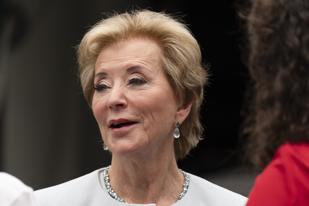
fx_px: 2987
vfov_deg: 4.0
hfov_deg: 5.9
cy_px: 103
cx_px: 154
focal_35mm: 348
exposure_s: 1/500
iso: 200
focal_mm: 348
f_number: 5.6
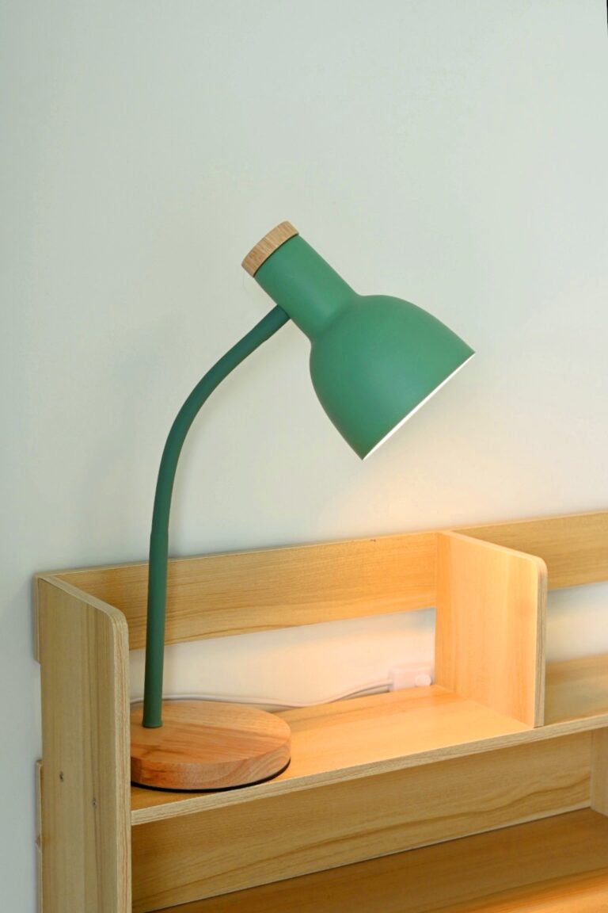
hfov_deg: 25.1
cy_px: 456
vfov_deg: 36.9
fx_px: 1368
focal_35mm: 54
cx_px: 304
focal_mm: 36
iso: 400
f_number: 5.3
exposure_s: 1/60
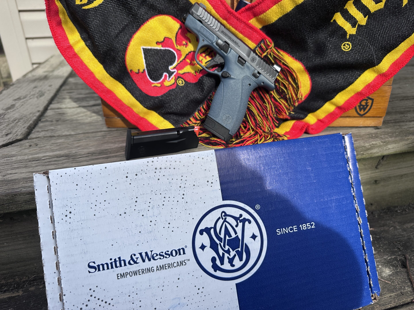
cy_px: 155
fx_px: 287
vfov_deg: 56.8
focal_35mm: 24
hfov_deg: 71.6
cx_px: 207
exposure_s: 1/1304
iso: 80
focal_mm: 6.86
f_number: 1.78
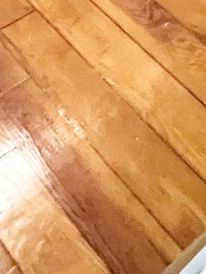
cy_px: -412
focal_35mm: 87
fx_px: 690
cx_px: 650
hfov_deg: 10.5
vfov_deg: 14.0
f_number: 1.8
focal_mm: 1.57
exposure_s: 1/60
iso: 500
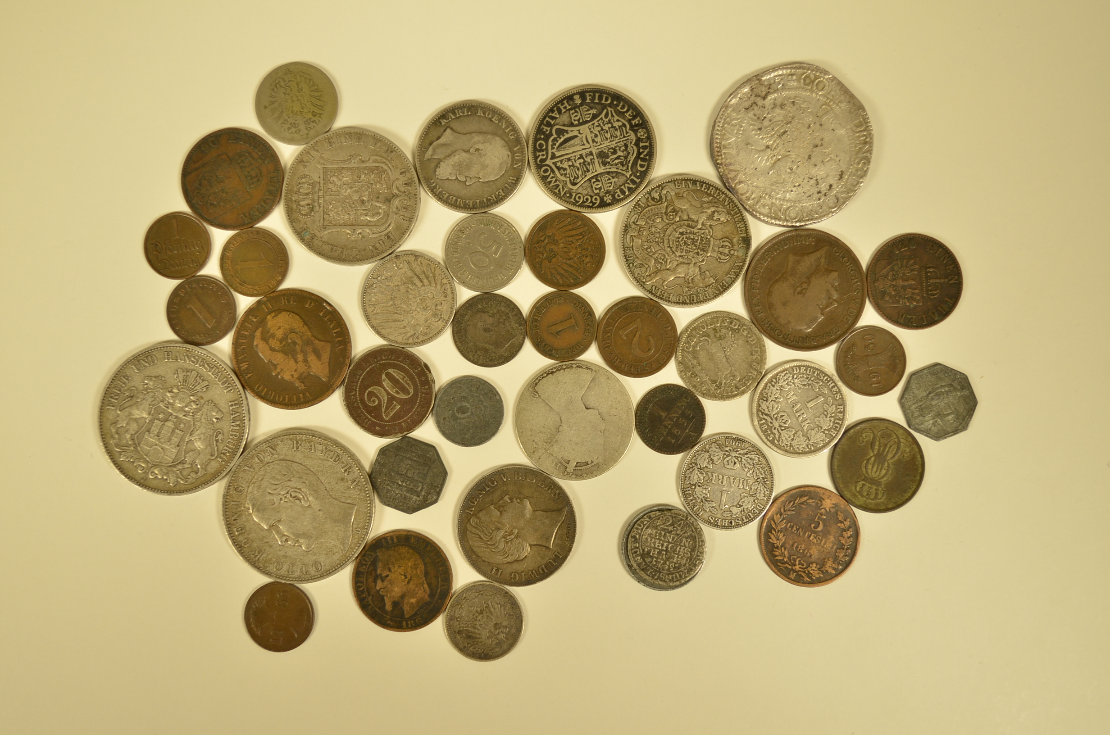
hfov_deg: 45.0
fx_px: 1338
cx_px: 555
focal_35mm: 44
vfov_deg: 30.7
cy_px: 368
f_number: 4.5
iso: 400
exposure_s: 1/30
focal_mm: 29
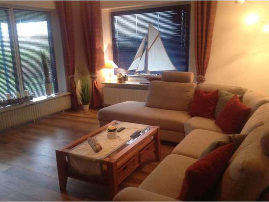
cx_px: 134
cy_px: 101
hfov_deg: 52.6
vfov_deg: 40.7
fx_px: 272
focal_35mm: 35
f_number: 2.4
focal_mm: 4.28
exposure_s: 1/17
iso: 200
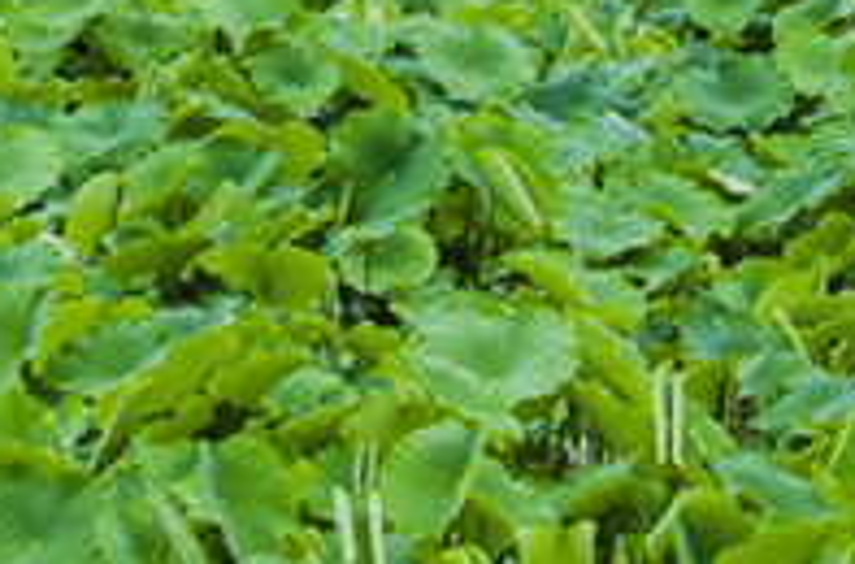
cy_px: -835
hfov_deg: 6.4
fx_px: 7553
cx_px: -265
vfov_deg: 4.2
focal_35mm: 319
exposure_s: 1/100
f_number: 7.1
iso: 100
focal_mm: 35
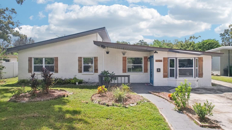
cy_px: 55
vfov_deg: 47.5
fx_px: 148
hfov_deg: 76.3
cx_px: 114
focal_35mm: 24
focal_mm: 8.4
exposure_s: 1/2000
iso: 400
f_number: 2.8
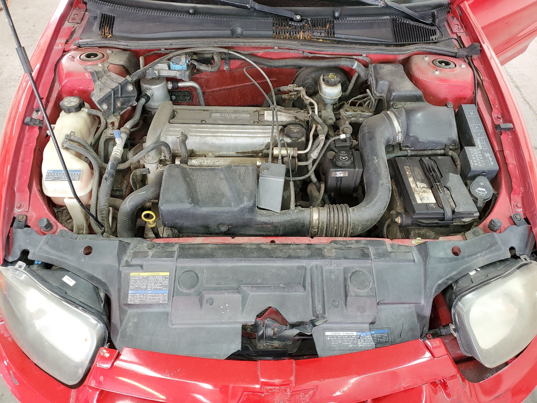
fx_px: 403
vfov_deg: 53.1
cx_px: 268
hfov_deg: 67.3
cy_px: 202
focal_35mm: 26
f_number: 1.5
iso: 109
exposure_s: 1/40
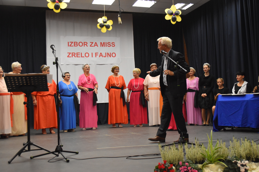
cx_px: 130
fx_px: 313
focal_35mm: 44
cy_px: 86
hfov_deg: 45.0
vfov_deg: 30.8
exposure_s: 1/200
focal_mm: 29
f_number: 4.5
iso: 3200
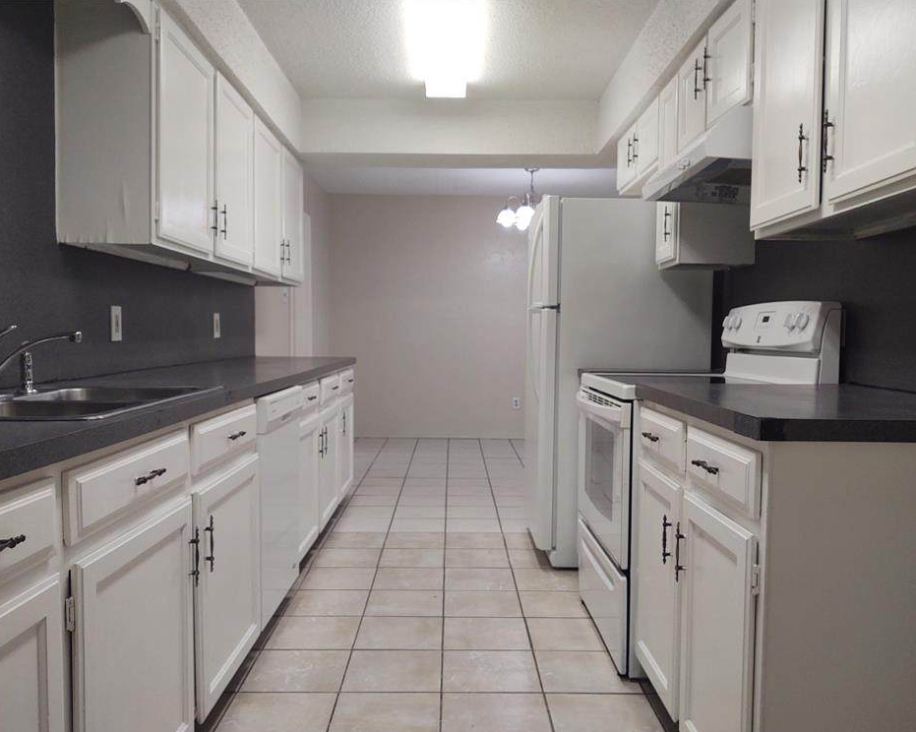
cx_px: 460
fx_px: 786
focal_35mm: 29
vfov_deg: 49.9
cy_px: 375
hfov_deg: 60.5
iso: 157
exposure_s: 1/120
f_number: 1.7
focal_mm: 4.75
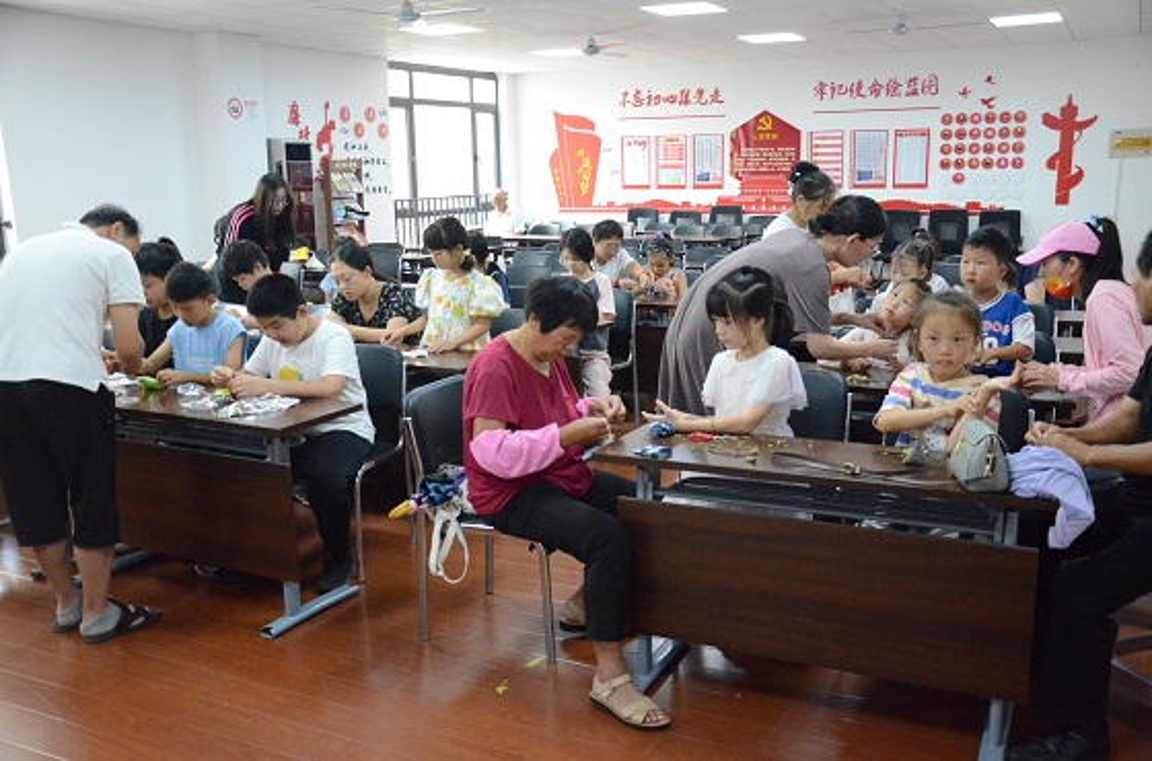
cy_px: 380
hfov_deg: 57.4
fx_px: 1053
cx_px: 576
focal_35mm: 33
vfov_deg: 39.7
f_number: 3.8
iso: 6400
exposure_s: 1/400
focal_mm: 22
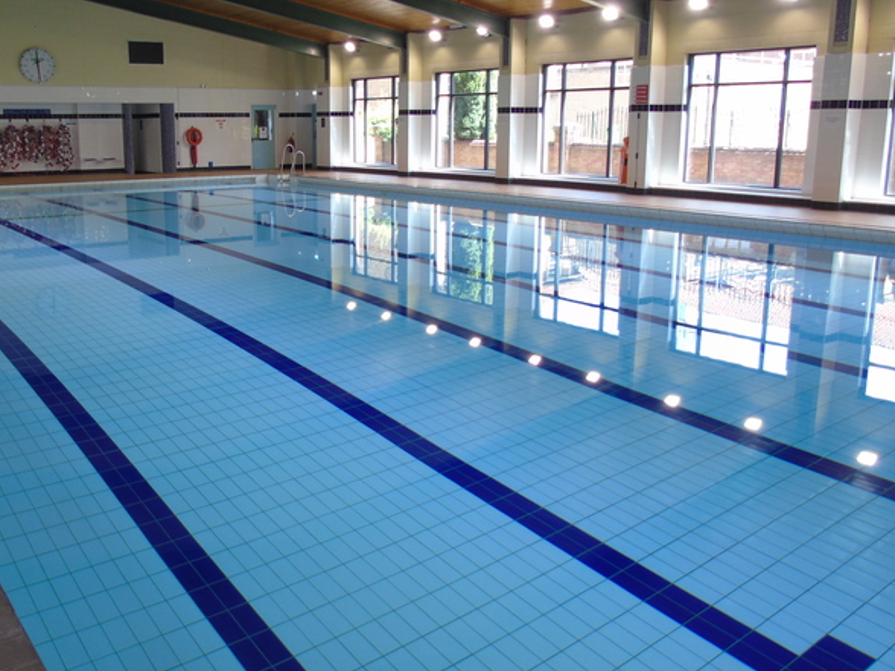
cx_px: 353
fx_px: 879
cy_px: 303
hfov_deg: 53.5
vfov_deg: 41.7
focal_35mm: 34
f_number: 3.4
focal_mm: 4.4
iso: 80
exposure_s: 1/30
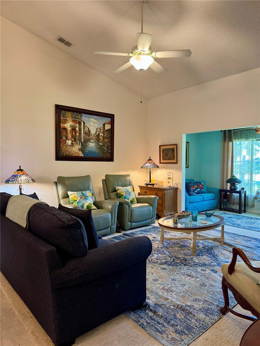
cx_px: 130
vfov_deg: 71.6
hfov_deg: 56.8
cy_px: 173
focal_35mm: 24
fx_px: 240
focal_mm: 6.76
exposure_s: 1/60
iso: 250
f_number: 1.78
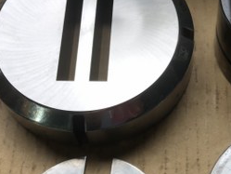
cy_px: 111
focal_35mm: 72
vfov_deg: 20.4
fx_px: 481
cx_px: 189
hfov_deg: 26.5
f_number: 1.8
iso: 125
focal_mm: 3.99
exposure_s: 1/120
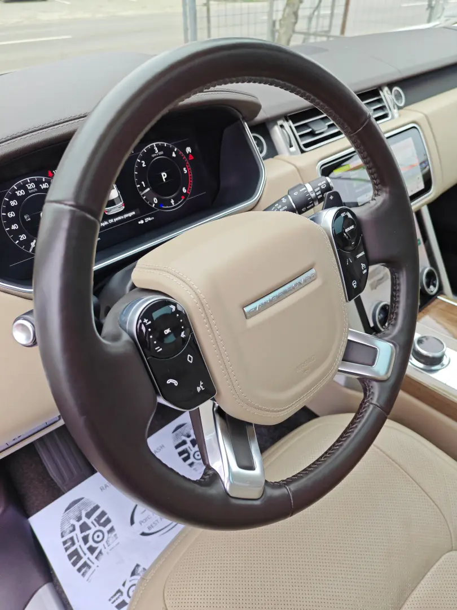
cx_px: 228
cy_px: 305
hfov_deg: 58.9
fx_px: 405
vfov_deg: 73.9
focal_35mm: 23
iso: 100
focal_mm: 5.4
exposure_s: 1/100
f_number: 1.6
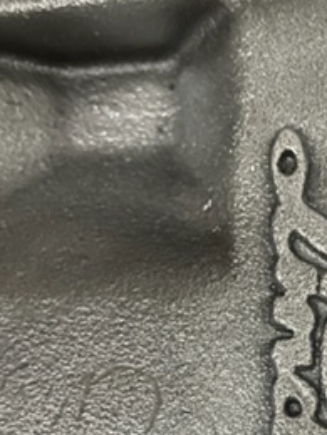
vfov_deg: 29.3
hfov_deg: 21.5
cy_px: 371
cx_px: 377
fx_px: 806
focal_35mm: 64
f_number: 1.6
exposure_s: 1/27
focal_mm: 4.2
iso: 1000
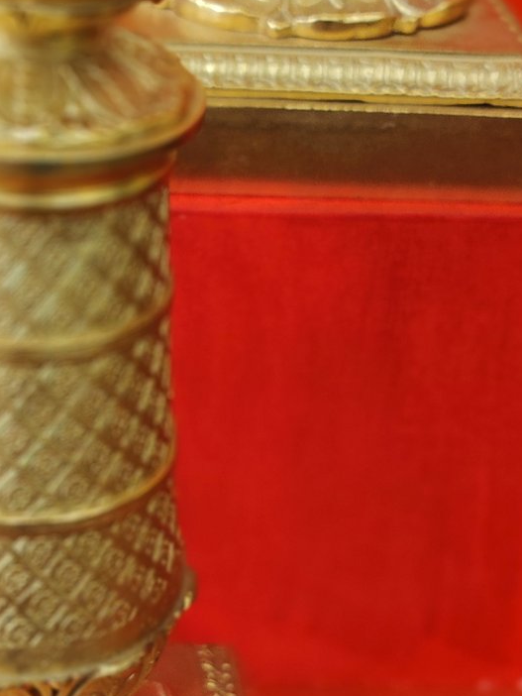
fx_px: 1648
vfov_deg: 23.8
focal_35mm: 82
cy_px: 352
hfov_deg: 17.9
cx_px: 109
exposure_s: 1/25
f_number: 4
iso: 437
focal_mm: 5.25
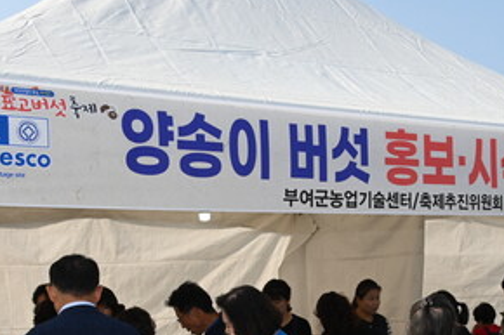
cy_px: 328
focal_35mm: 58
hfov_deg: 34.4
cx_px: 295
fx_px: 812
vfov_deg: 22.5
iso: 400
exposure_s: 1/250
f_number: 11
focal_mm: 28
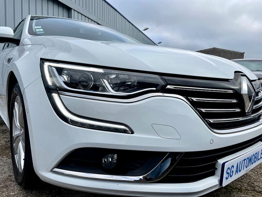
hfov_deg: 67.3
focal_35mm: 26
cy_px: 98
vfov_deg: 53.1
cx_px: 131
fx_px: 197
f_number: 1.6
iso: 32
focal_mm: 4.2
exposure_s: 1/2020
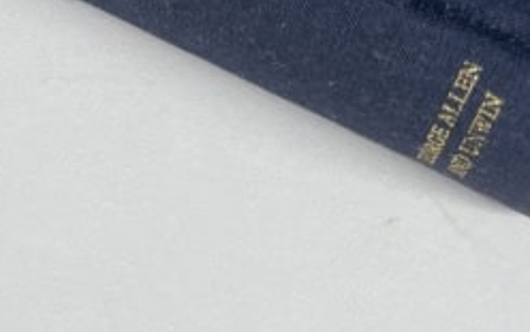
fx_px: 1647
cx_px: -66
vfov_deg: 10.5
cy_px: -349
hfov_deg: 17.6
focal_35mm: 114
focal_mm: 4.2
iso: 64
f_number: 1.6
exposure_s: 1/100
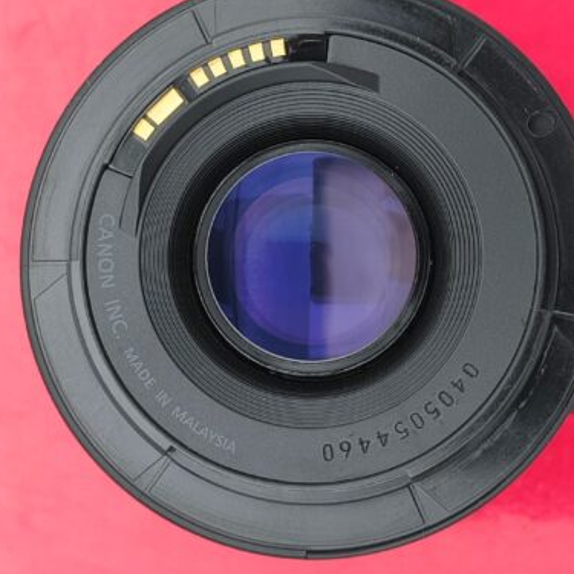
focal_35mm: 29
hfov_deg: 55.6
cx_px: 300
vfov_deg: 55.6
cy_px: 290
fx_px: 544
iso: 100
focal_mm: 5.56
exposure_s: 1/336
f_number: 1.8
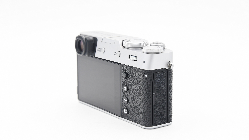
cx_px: 125
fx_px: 541
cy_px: 81
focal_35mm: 82
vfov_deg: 14.7
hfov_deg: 25.9
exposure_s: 1/125
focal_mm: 52
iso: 1250
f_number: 7.1
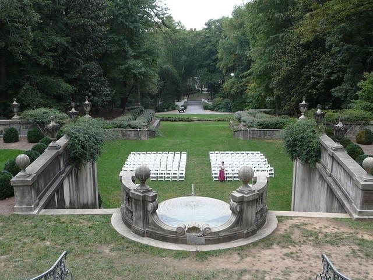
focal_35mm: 37
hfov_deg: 50.1
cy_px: 140
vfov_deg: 38.7
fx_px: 399
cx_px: 186
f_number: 2.8
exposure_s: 1/60
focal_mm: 4.7
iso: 100
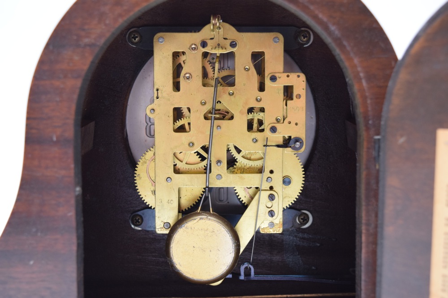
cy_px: 149
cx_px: 224
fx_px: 653
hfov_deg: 37.8
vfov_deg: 25.8
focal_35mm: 52
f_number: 5.6
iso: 800
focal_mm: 35
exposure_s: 1/100
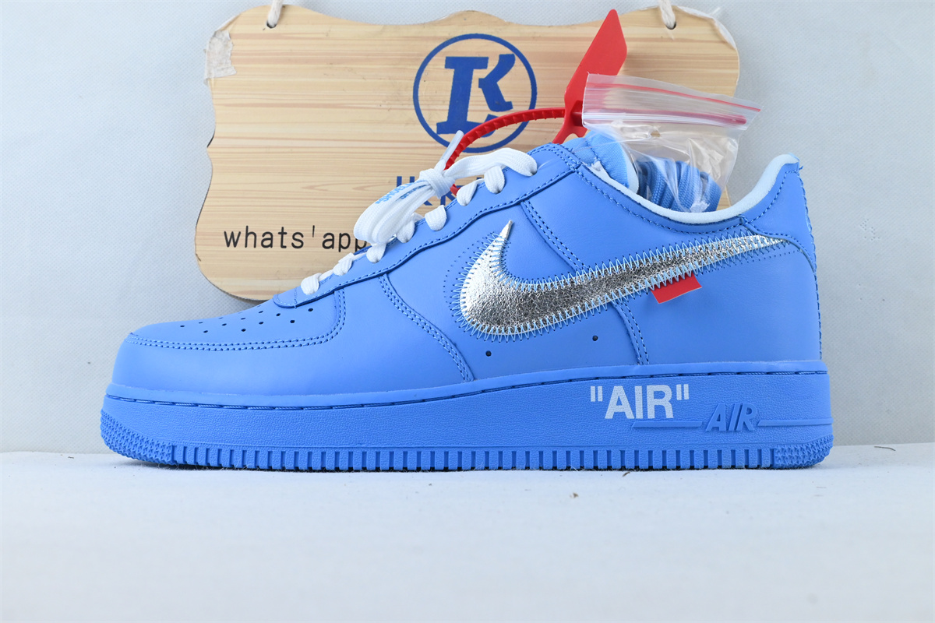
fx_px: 1130
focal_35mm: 44
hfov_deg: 45.0
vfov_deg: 30.8
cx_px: 468
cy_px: 312
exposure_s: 1/125
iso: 1000
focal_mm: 29
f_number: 10
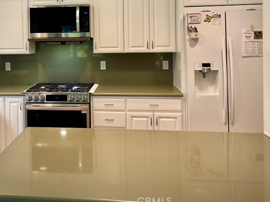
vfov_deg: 33.5
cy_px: 44
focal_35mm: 42
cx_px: 73
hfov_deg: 43.6
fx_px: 327
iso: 64
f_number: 1.6
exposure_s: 1/120
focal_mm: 4.2
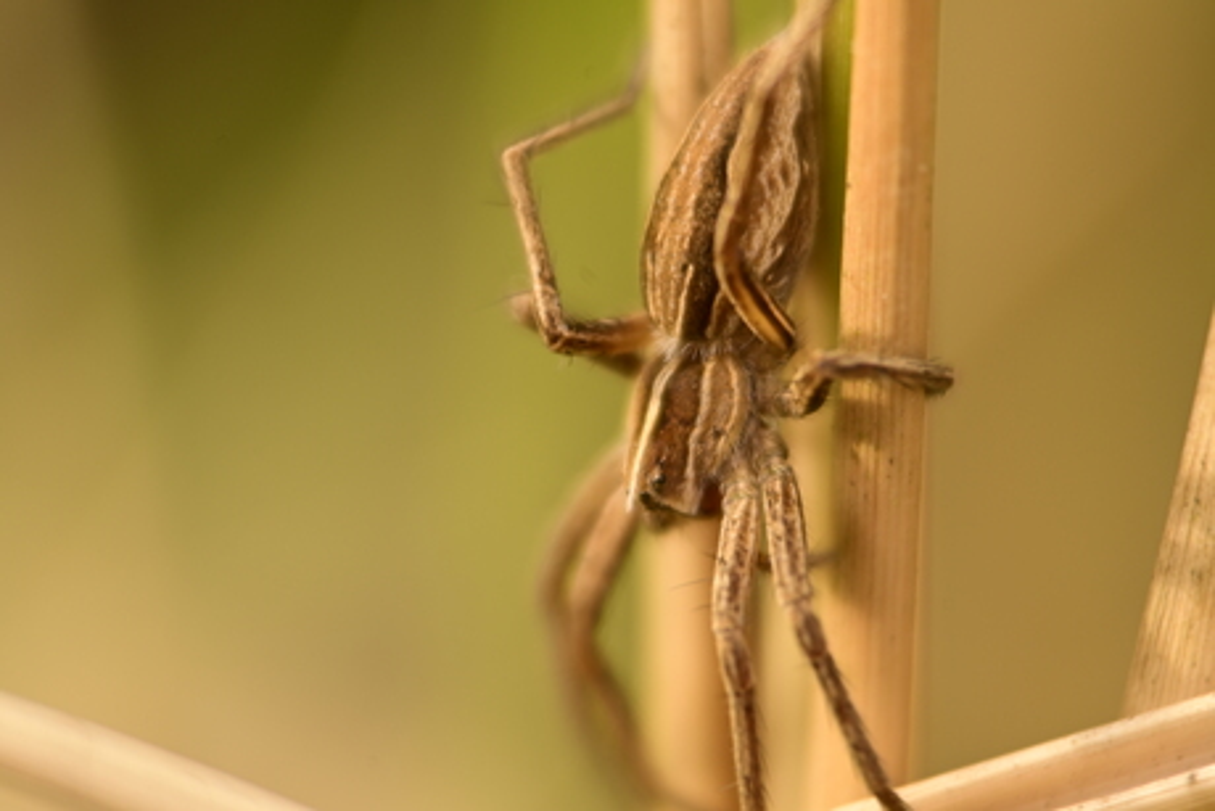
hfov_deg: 4.3
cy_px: 406
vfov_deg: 2.9
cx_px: 608
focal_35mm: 480
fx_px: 16204
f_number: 10
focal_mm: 320
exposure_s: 1/20
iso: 100
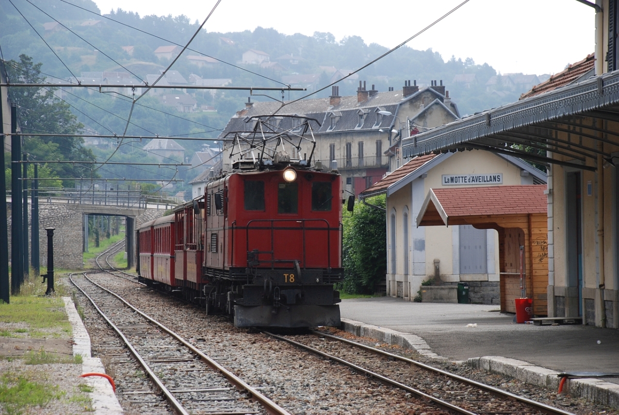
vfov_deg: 9.7
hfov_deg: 14.4
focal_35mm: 142
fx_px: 2455
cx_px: 310
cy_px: 208
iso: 200
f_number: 5.6
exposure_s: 1/320
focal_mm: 95
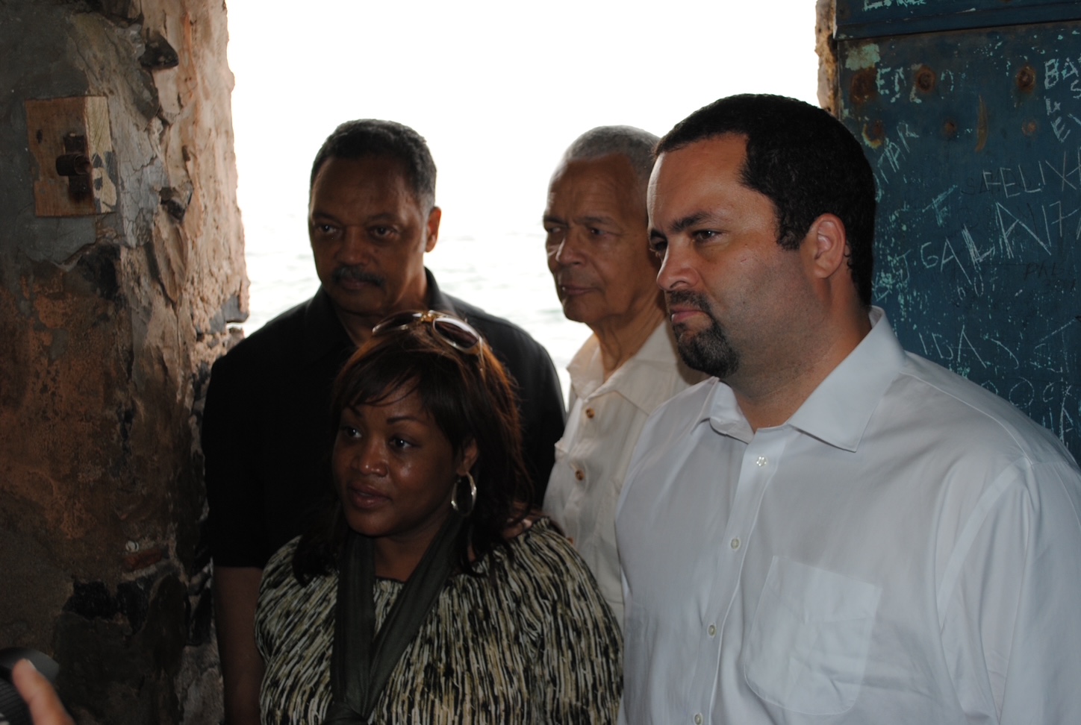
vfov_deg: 30.0
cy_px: 362
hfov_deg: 43.5
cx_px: 540
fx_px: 1354
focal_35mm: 45
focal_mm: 30
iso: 200
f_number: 4.5
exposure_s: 1/60
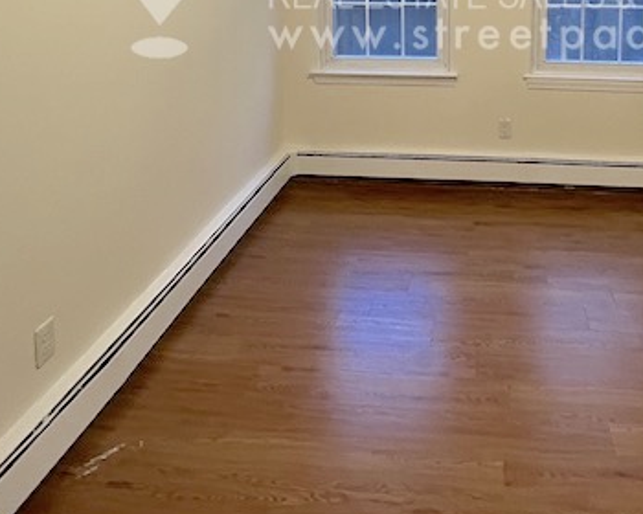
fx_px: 552
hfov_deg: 58.7
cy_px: 4
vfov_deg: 43.2
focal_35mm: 29
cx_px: 443
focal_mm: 1.57
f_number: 1.8
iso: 400
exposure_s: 1/60
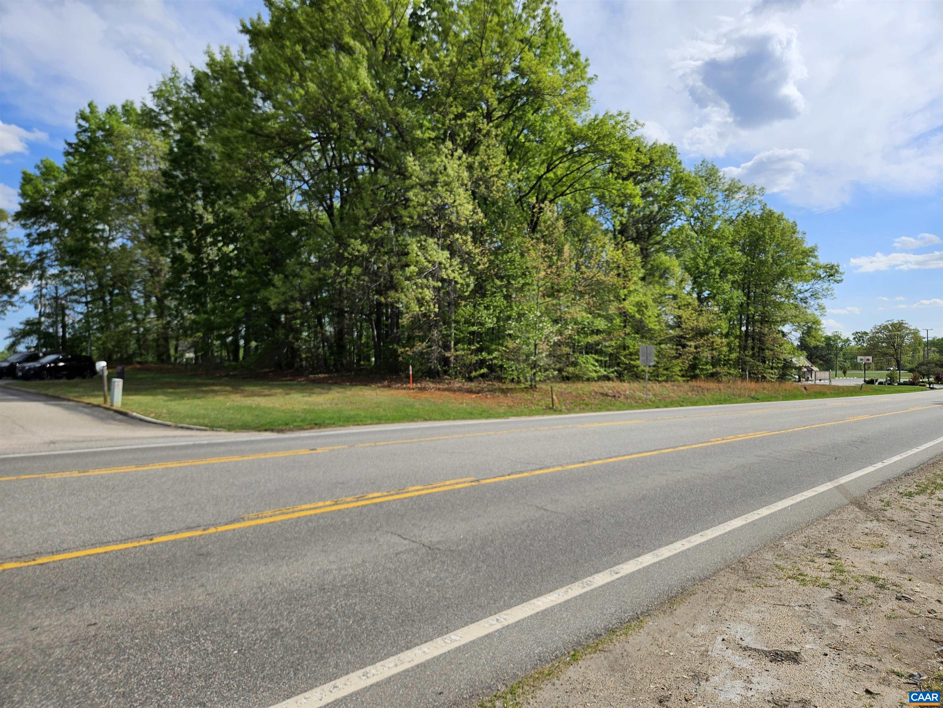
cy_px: 354
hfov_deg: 73.9
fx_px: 627
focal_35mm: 23
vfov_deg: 58.9
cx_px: 472
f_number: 1.8
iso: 25
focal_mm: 5.4
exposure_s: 1/2308
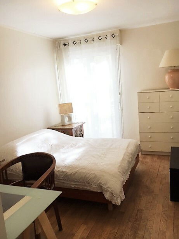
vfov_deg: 61.7
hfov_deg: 48.2
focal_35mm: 29
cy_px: 120
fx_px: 200
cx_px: 90
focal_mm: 4.15
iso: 25
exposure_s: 1/50
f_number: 2.2
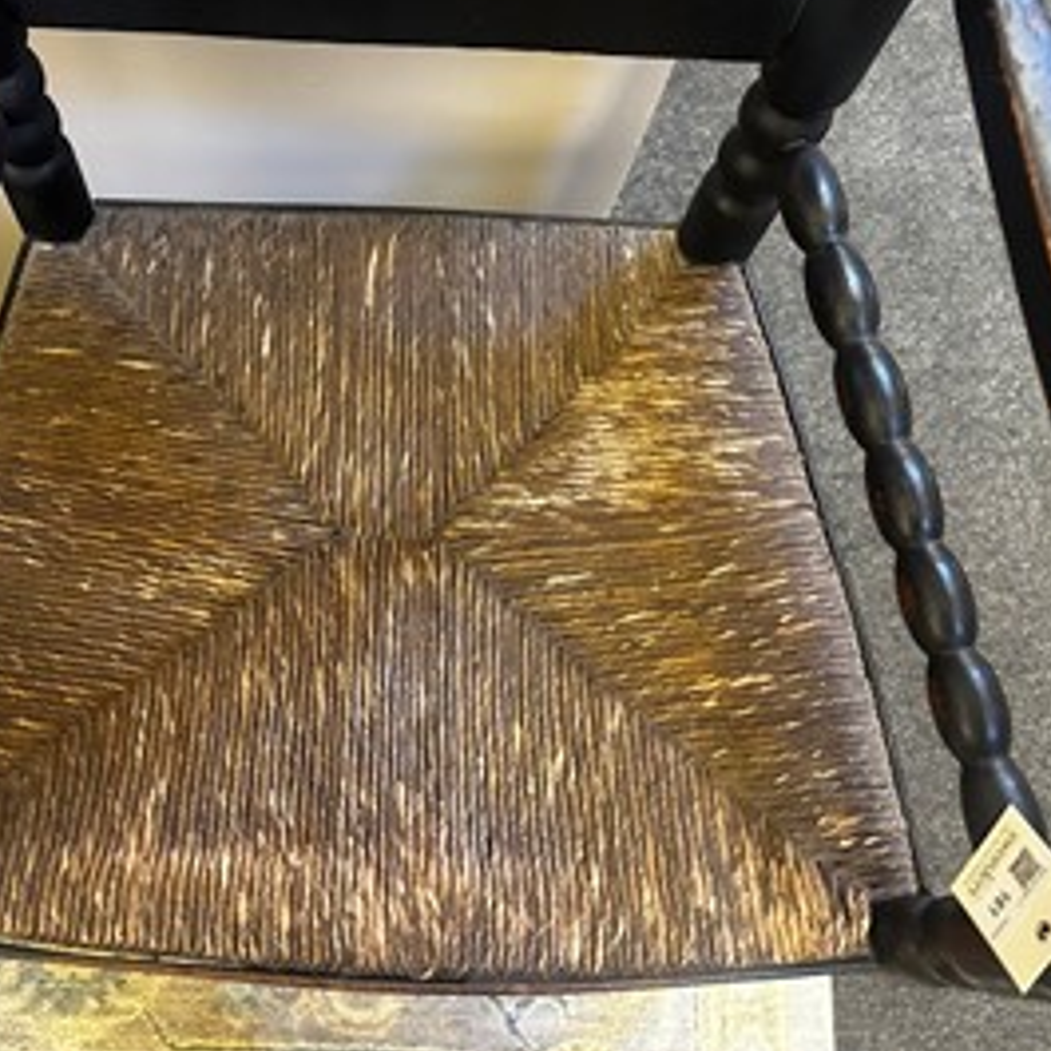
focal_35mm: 32
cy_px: 500
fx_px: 1099
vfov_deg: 51.1
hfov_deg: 50.3
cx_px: 361
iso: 640
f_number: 1.78
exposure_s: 1/33
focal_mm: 6.86
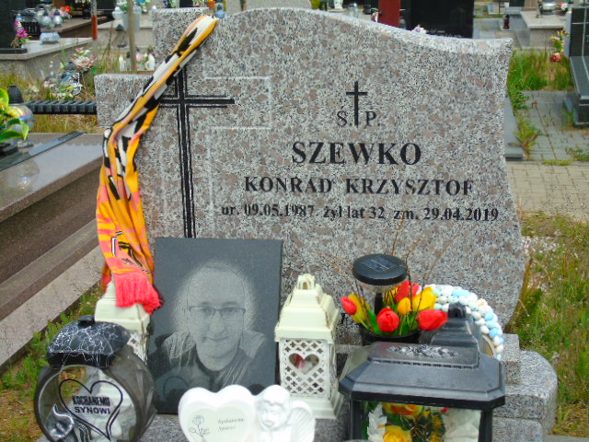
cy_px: 221
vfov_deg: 27.0
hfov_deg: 35.5
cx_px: 294
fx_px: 919
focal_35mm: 54
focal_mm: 9.6
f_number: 4.3
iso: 80
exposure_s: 1/640
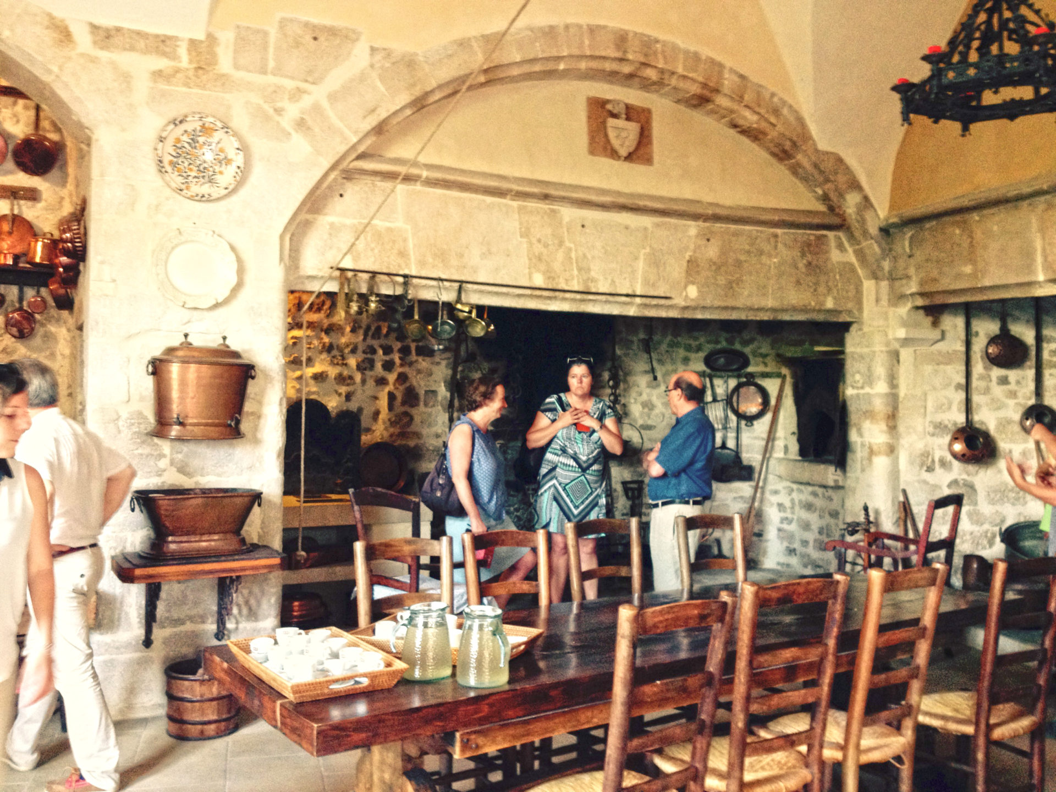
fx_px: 1068
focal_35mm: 35
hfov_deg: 52.6
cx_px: 528
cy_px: 396
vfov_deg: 40.7
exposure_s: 1/20
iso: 200
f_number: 2.4
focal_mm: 4.28
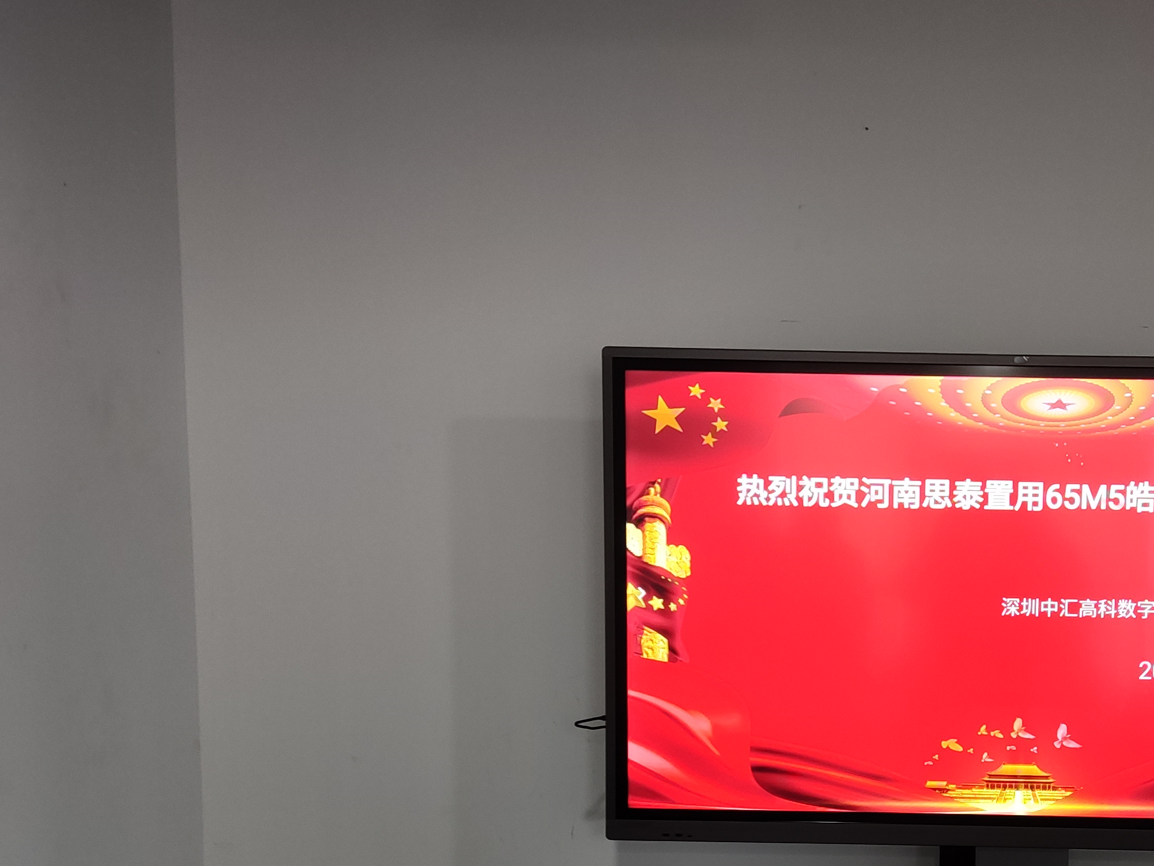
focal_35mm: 48
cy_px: 714
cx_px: 933
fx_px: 1600
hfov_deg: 38.1
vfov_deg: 29.5
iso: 169
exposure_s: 1/60
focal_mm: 4.71
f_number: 1.79
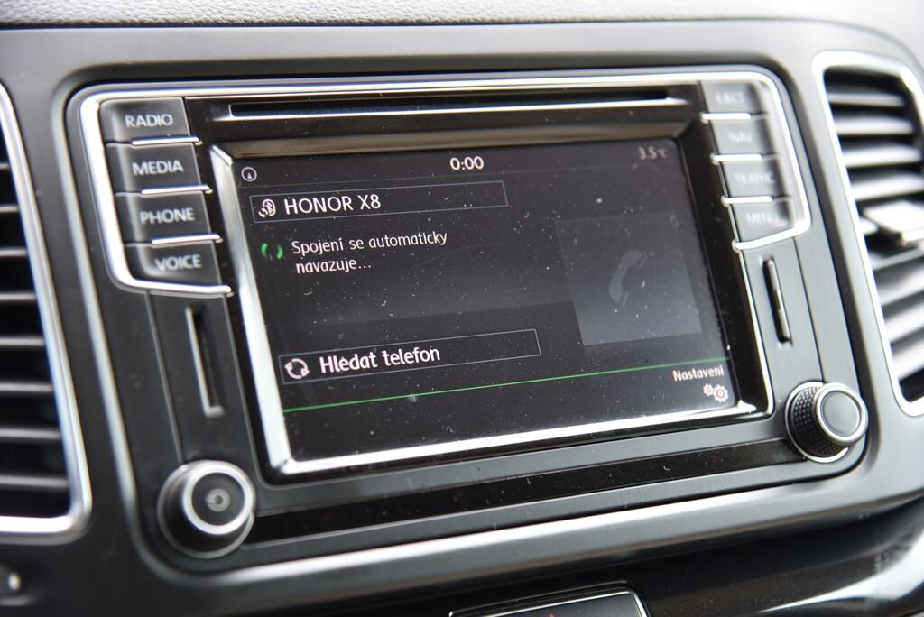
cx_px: 462
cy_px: 308
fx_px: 1669
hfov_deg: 30.9
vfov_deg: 20.9
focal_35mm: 65
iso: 500
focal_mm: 65
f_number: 4
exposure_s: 1/20
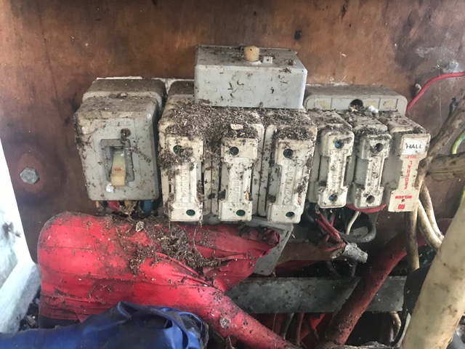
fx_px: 376
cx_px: 232
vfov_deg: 49.7
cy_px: 174
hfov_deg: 63.4
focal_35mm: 28
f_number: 1.8
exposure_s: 1/17
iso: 100
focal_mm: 3.99
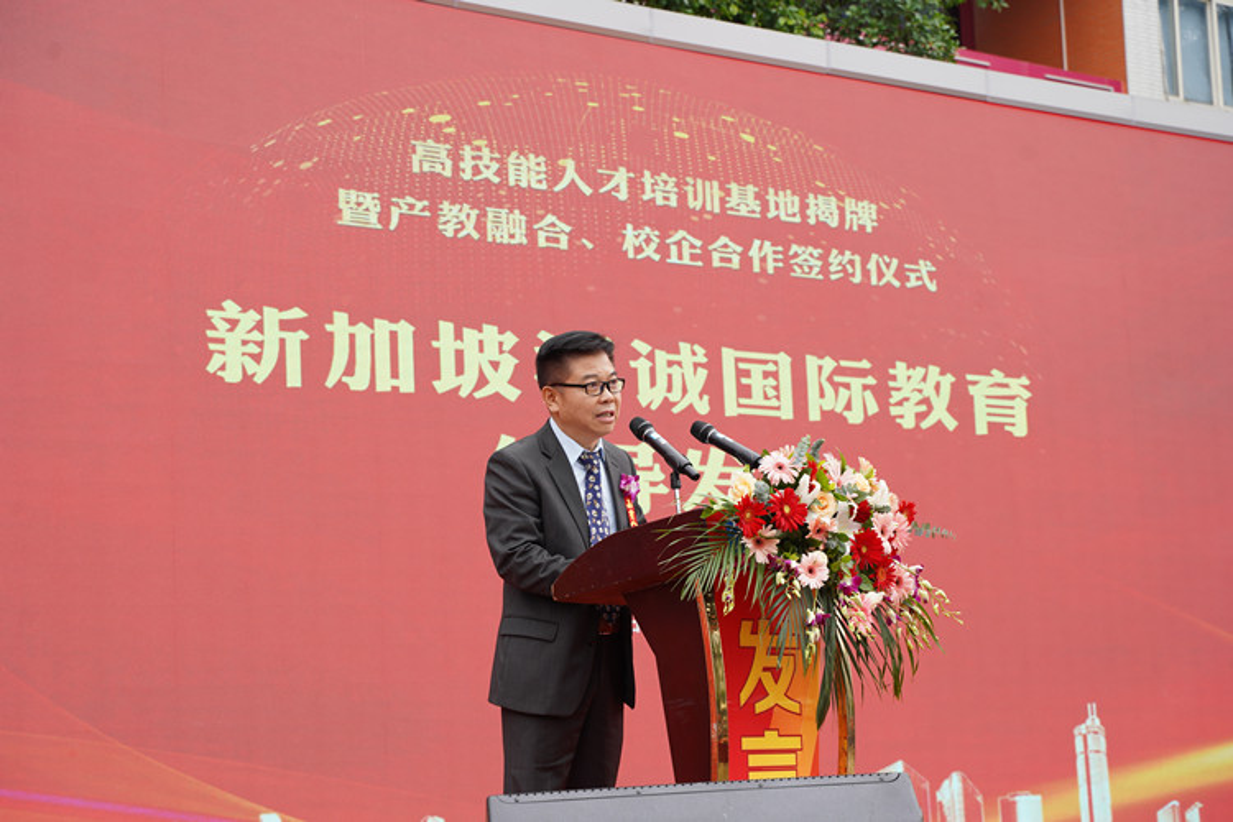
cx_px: 616
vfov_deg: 18.2
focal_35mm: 75
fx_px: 2569
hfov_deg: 27.0
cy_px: 411
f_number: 6.3
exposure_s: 1/200
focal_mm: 75
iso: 100
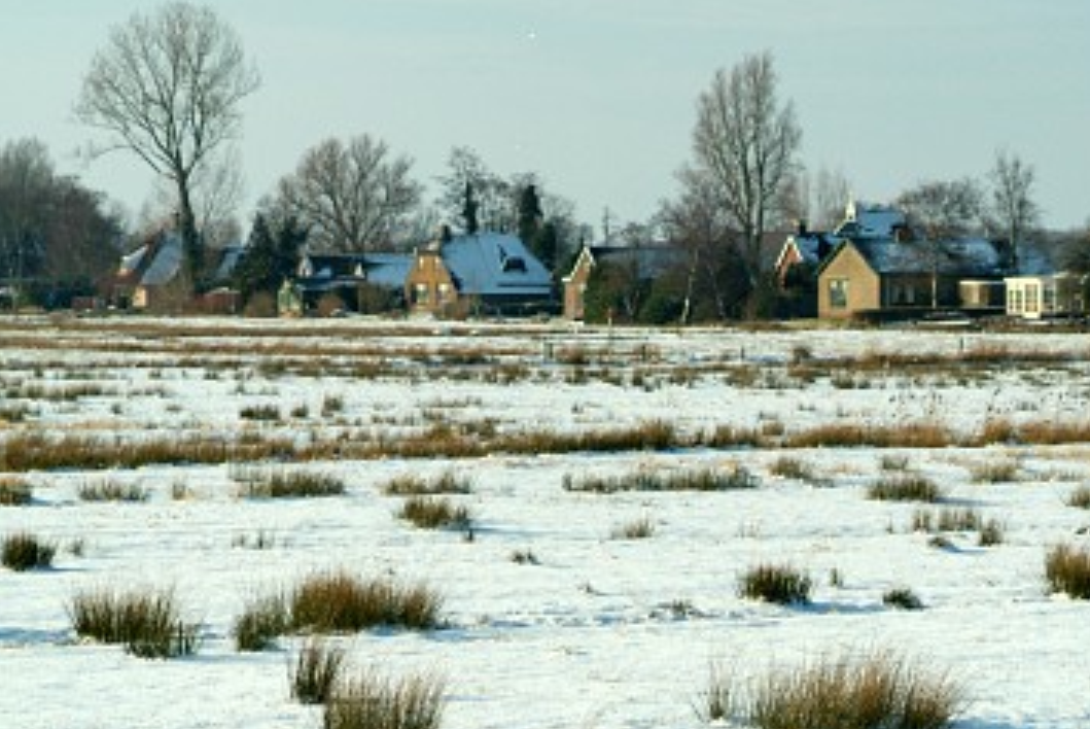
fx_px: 5212
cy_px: 289
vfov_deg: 8.0
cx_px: 593
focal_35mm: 172
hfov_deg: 11.9
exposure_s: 1/4000
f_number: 4.8
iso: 400
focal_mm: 90
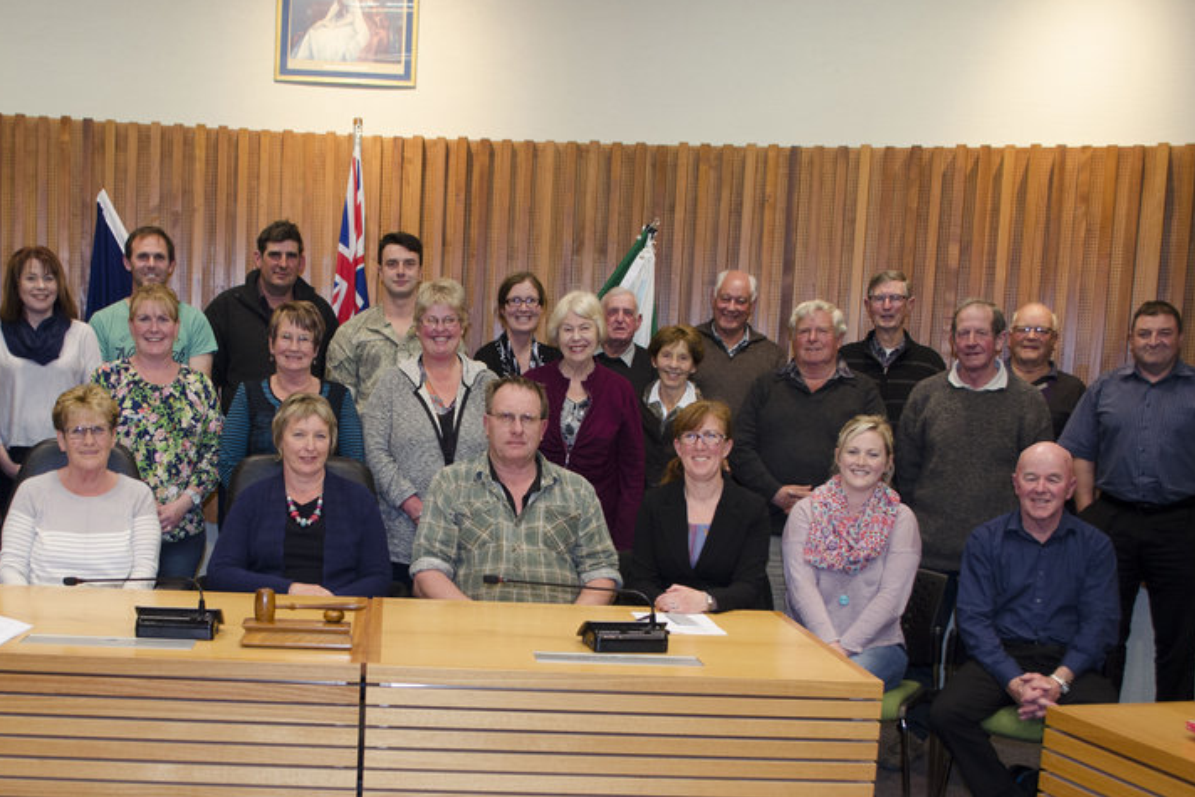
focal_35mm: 42
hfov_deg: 46.1
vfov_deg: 31.6
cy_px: 534
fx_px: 1394
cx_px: 466
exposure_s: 1/60
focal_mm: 20
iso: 900
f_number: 3.8
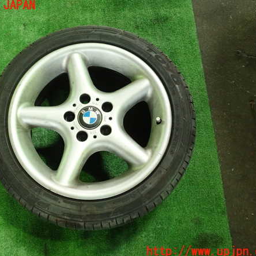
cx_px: 104
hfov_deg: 45.8
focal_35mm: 36
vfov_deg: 46.0
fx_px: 301
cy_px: 129
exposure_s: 1/100
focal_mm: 5.5
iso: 800
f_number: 2.3
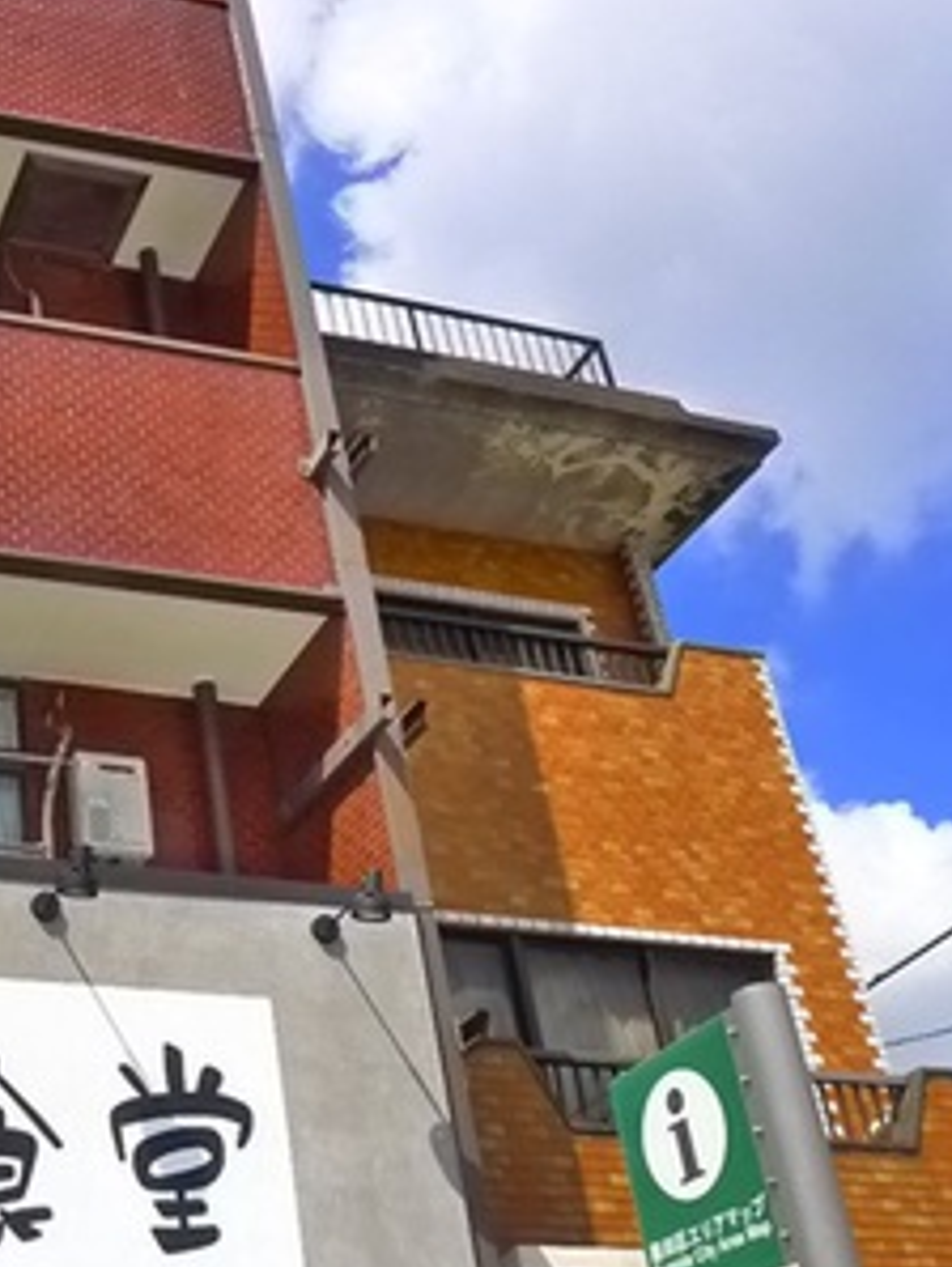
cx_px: -155
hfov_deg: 22.4
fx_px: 2234
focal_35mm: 61
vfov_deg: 31.6
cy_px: 757
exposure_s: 1/800
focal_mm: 5.5
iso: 400
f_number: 4
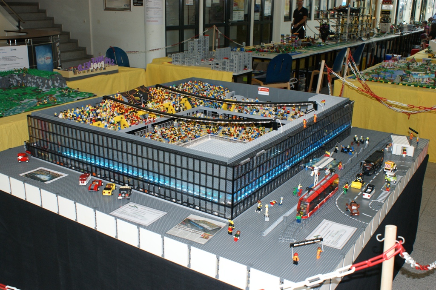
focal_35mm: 36
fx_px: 436
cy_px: 145
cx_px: 218
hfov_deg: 53.2
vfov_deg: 36.8
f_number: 5.6
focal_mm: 24
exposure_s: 1/60
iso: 400
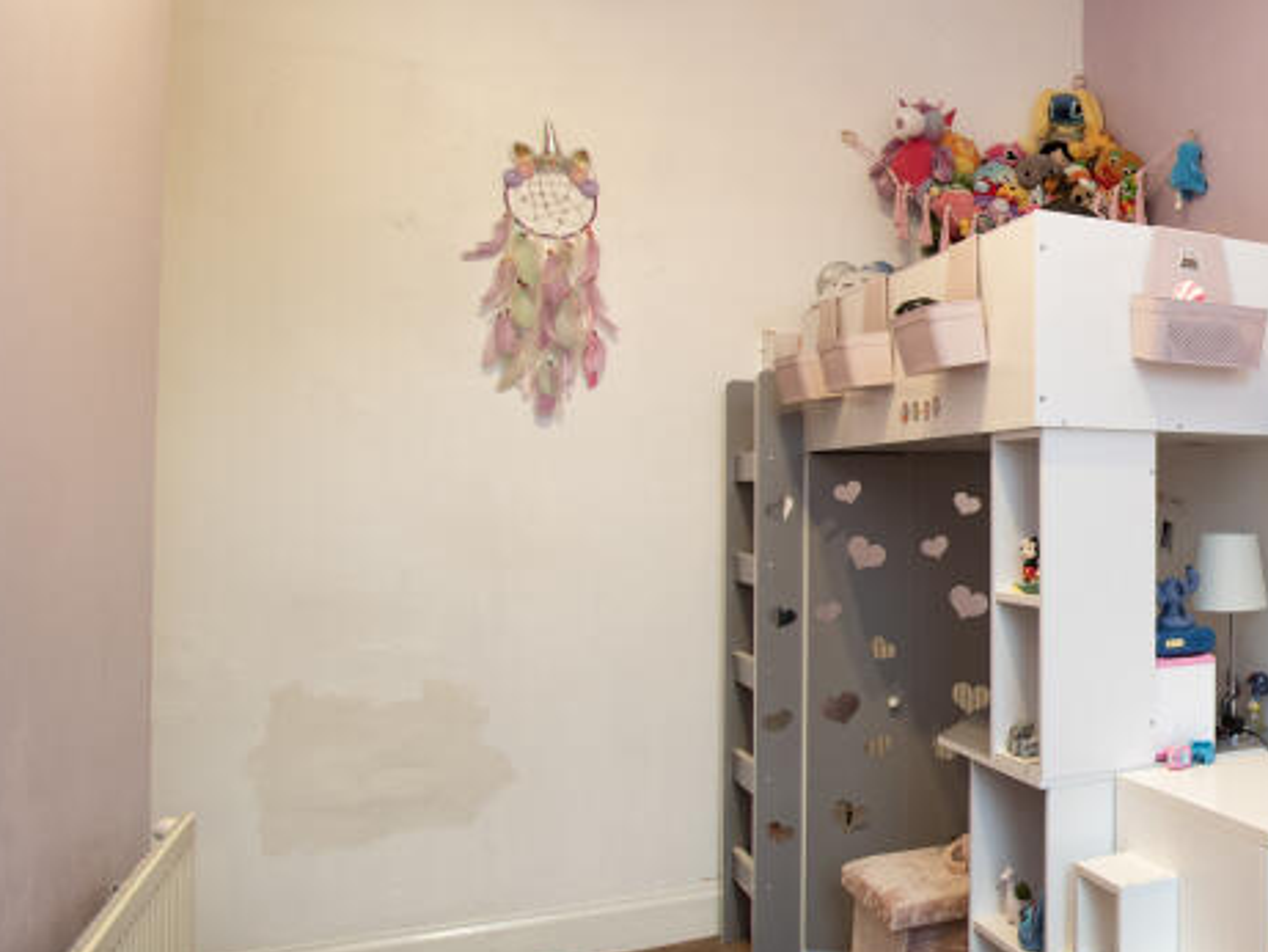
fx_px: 1172
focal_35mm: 32
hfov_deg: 45.1
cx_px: 1348
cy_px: 451
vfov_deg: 44.2
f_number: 8
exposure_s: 1/2.5
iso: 320
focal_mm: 10
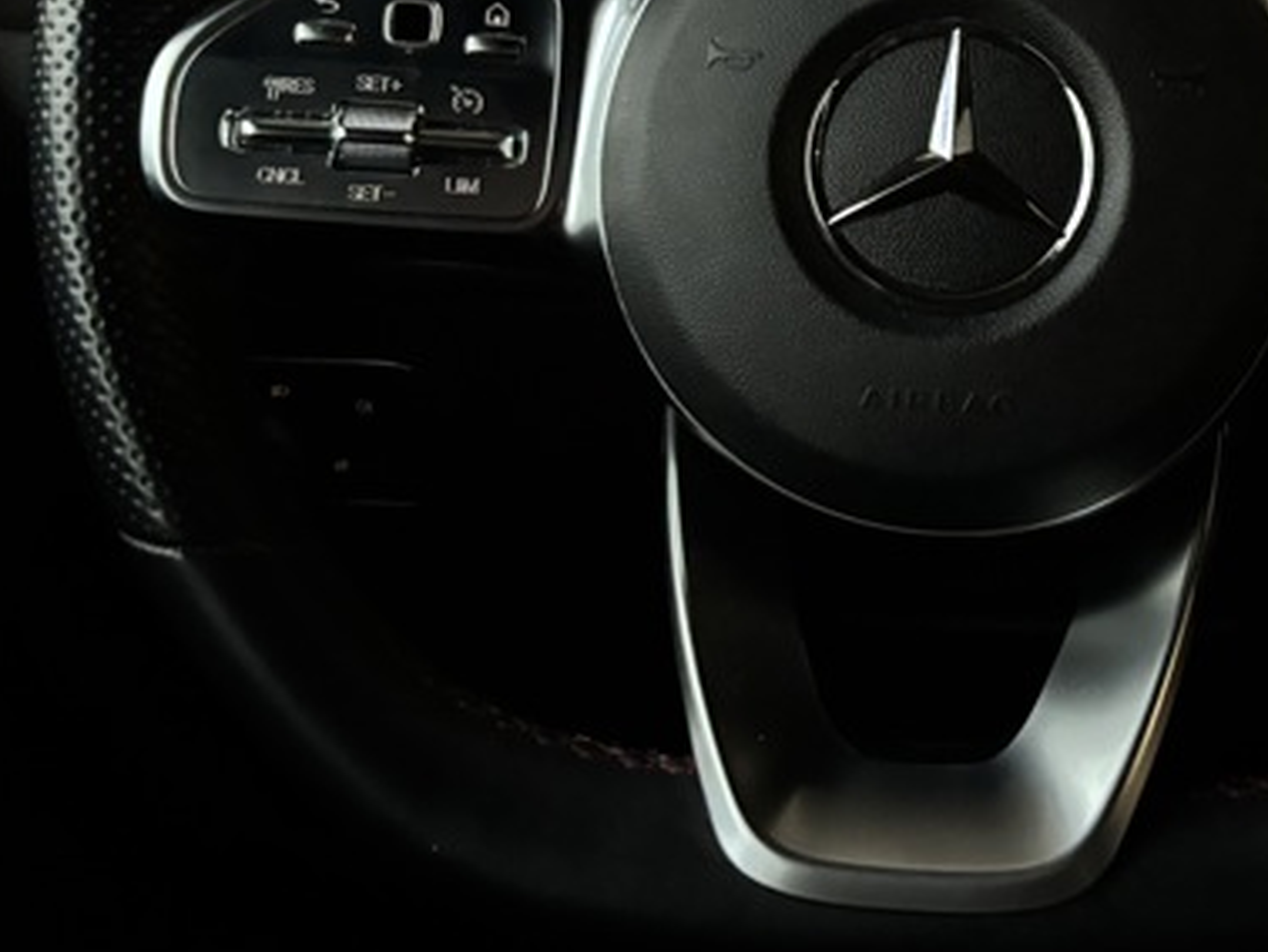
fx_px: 2016
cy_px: 64
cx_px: 969
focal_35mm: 55
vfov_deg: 25.6
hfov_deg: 34.1
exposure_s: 1/25
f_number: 1.6
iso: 1000
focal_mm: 5.96
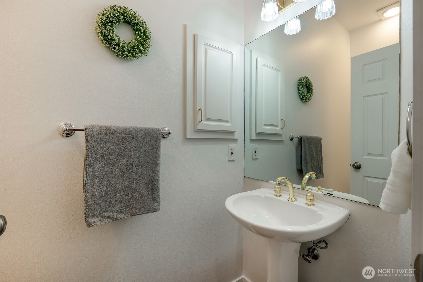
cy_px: 141
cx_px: 212
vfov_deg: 72.0
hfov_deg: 95.0
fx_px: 194
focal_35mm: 16
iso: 320
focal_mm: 16.5
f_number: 9
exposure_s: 1/50
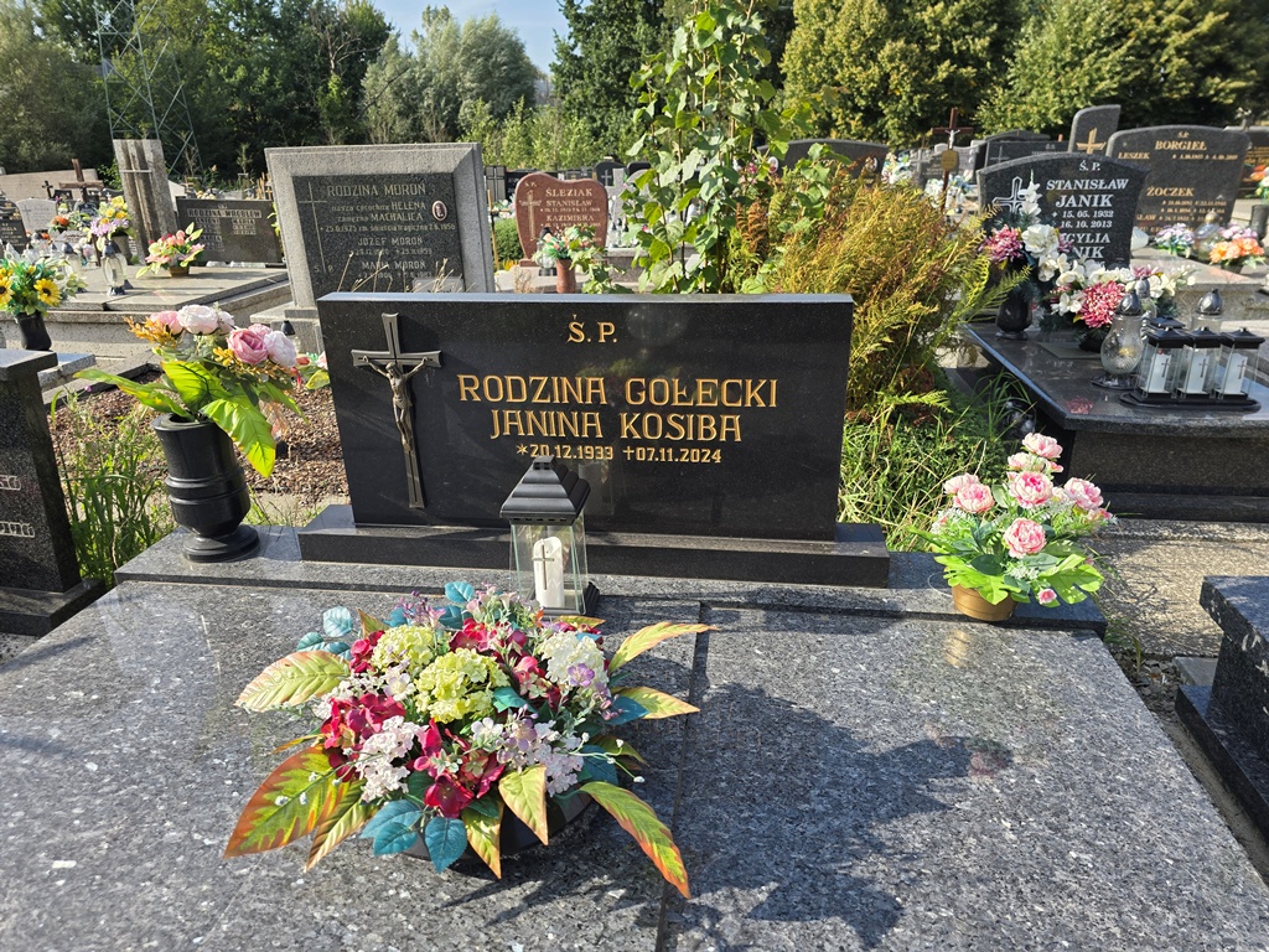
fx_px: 843
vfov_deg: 58.9
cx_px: 634
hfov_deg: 73.9
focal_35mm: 23
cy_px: 476
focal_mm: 6.3
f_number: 1.7
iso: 12
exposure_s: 1/325
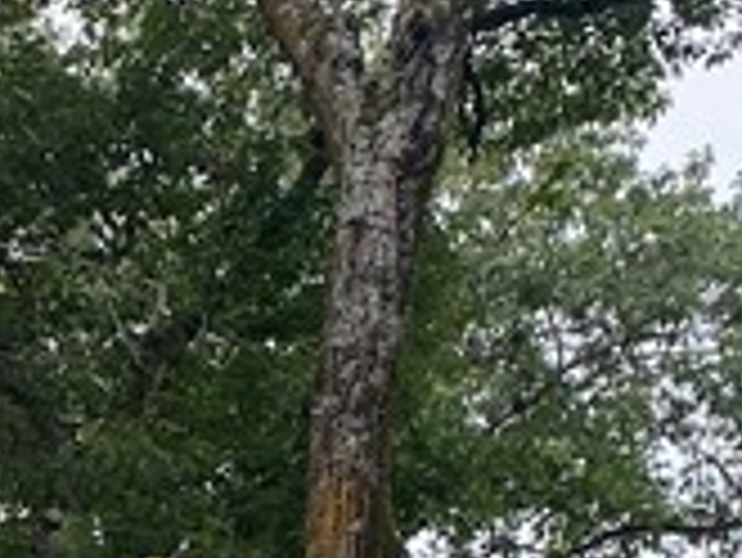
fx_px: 3454
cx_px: -755
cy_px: 1480
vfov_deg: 8.2
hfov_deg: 11.1
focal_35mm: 161
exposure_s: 1/495
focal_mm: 4.25
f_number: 1.8
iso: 32
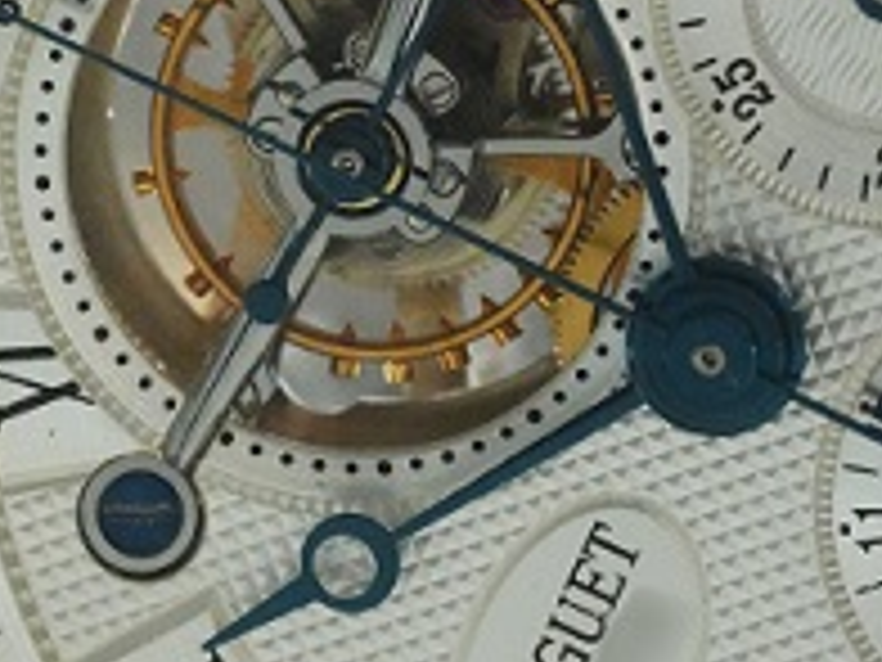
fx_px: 7364
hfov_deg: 6.9
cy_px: 133
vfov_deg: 5.1
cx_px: 367
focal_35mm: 289
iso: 12800
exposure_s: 1/250
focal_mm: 105
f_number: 13
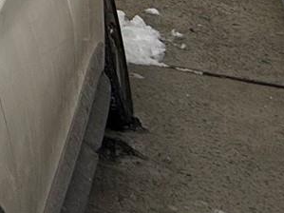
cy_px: -448
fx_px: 787
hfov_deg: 12.4
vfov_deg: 10.4
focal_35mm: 96
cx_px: -503
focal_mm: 2.22
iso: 50
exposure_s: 1/1087
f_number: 2.2
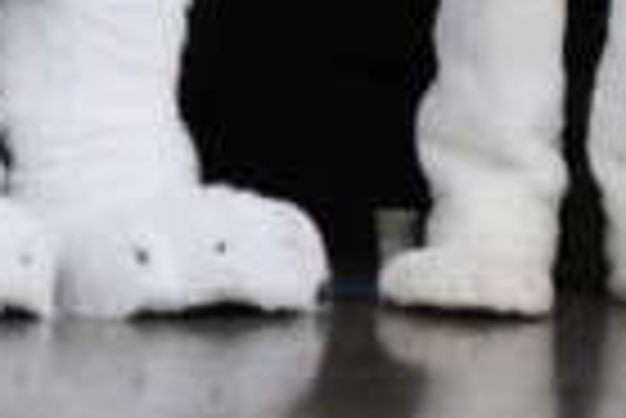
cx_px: -730
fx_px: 10368
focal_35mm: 596
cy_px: -456
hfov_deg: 3.4
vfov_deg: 2.3
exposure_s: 1/40
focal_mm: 55
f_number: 5.6
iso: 400
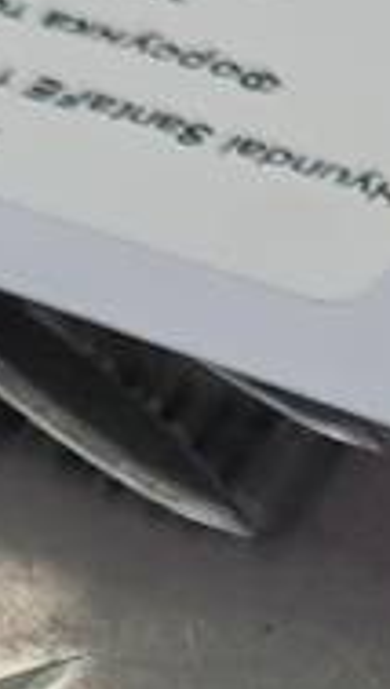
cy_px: 1261
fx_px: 2909
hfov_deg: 7.2
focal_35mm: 159
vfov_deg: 12.3
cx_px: 908
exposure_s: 1/100
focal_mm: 4.11
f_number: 1.6
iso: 111
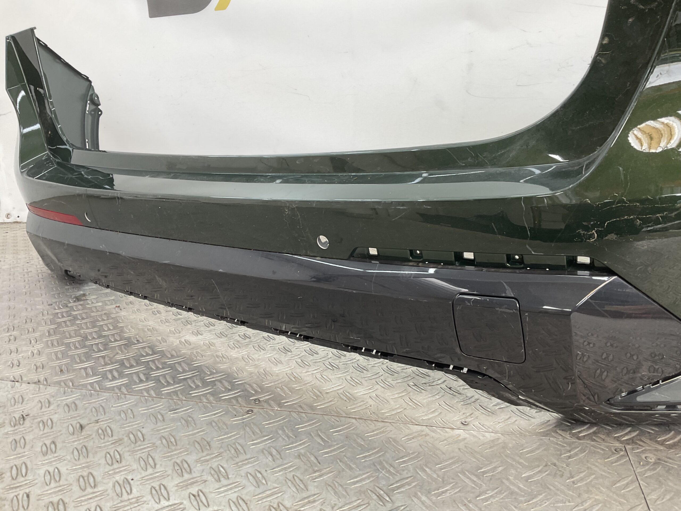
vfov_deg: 48.2
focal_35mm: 29
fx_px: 571
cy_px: 256
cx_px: 340
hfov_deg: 61.7
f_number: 1.8
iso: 25
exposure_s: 1/100
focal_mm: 3
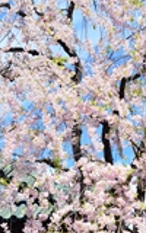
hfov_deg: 4.3
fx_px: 1948
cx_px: 18
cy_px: 229
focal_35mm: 306
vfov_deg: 6.8
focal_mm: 120
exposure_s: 1/500
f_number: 11
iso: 400
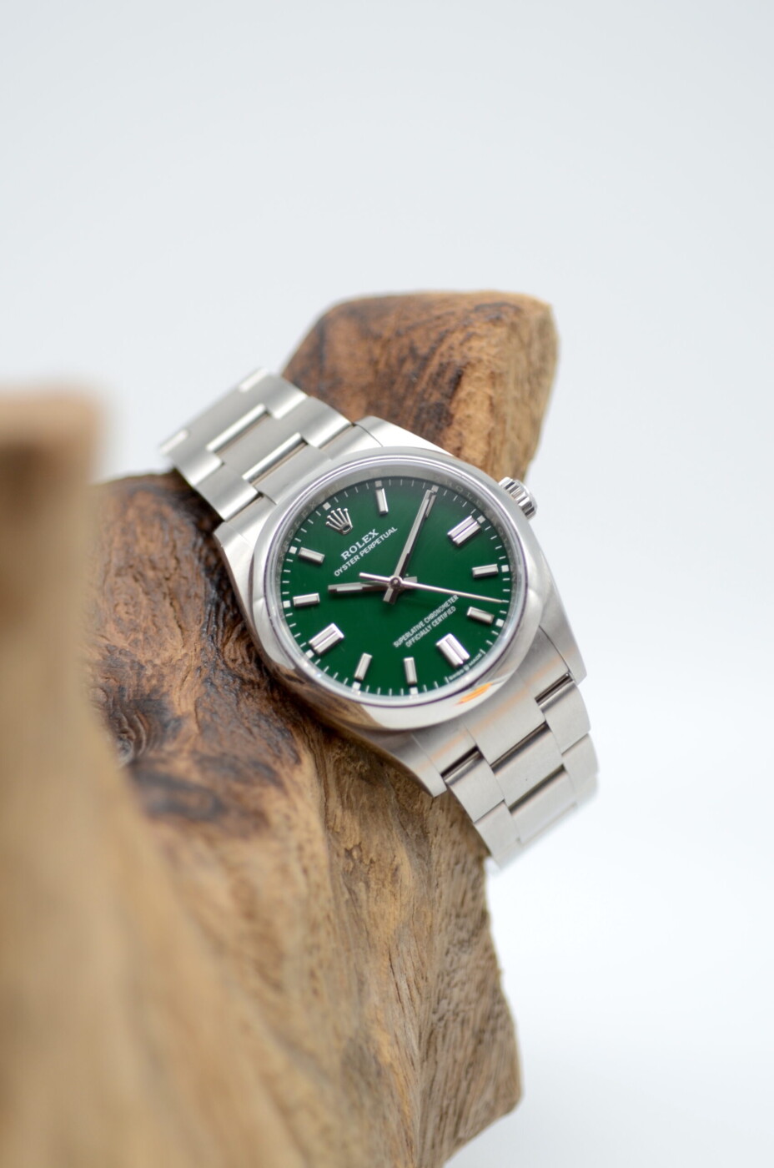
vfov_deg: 22.7
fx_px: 2914
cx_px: 387
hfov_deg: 15.1
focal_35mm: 90
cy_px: 584
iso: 200
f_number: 3.2
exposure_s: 1/160
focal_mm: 60
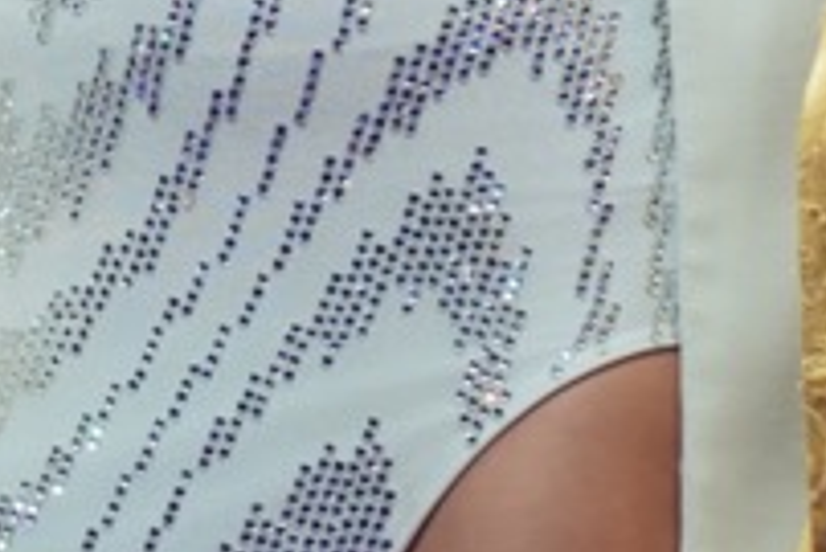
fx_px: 10608
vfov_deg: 3.0
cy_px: -364
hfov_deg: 4.5
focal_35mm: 462
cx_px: 409
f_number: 4
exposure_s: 1/250
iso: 1000
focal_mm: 73
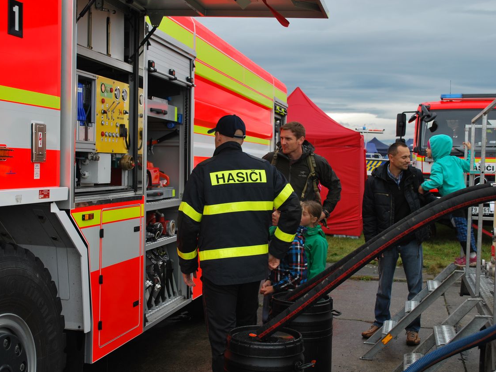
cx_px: 223
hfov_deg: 41.2
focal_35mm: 46
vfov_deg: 31.5
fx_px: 659
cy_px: 186
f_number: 5.6
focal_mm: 28
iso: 160
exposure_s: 1/125
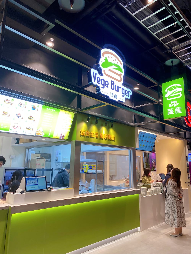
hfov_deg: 53.1
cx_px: 96
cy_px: 127
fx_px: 191
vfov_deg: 67.3
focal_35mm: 26
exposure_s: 1/120
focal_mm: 4.25
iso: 80
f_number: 1.8
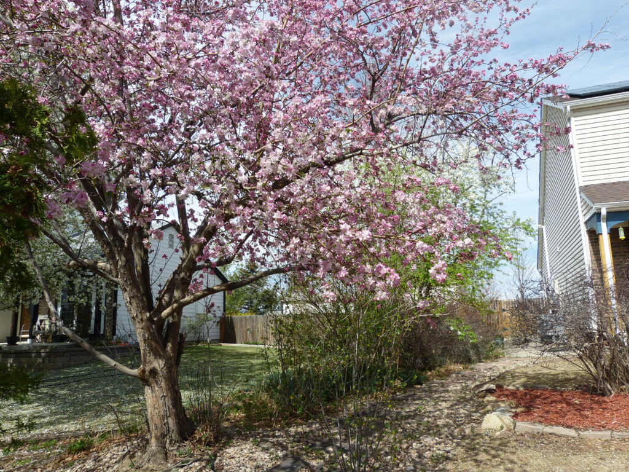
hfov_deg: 67.3
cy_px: 236
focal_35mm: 26
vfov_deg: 53.1
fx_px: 472
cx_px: 314
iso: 100
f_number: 4
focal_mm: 4.5
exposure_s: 1/640
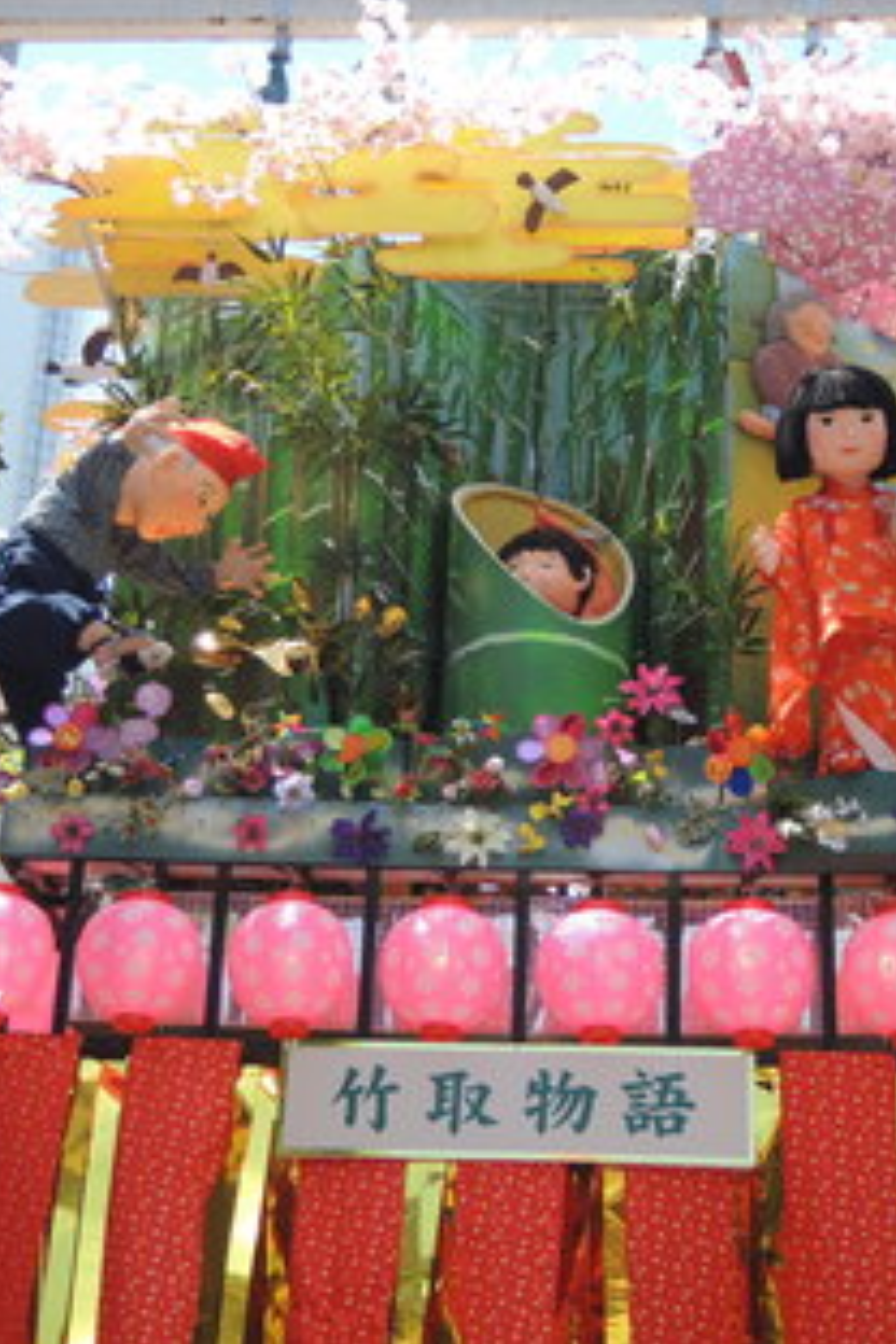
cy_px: 670
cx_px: 508
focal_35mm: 63
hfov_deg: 21.6
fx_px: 2352
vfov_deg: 31.9
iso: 100
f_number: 2.8
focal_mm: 8.1
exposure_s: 1/400
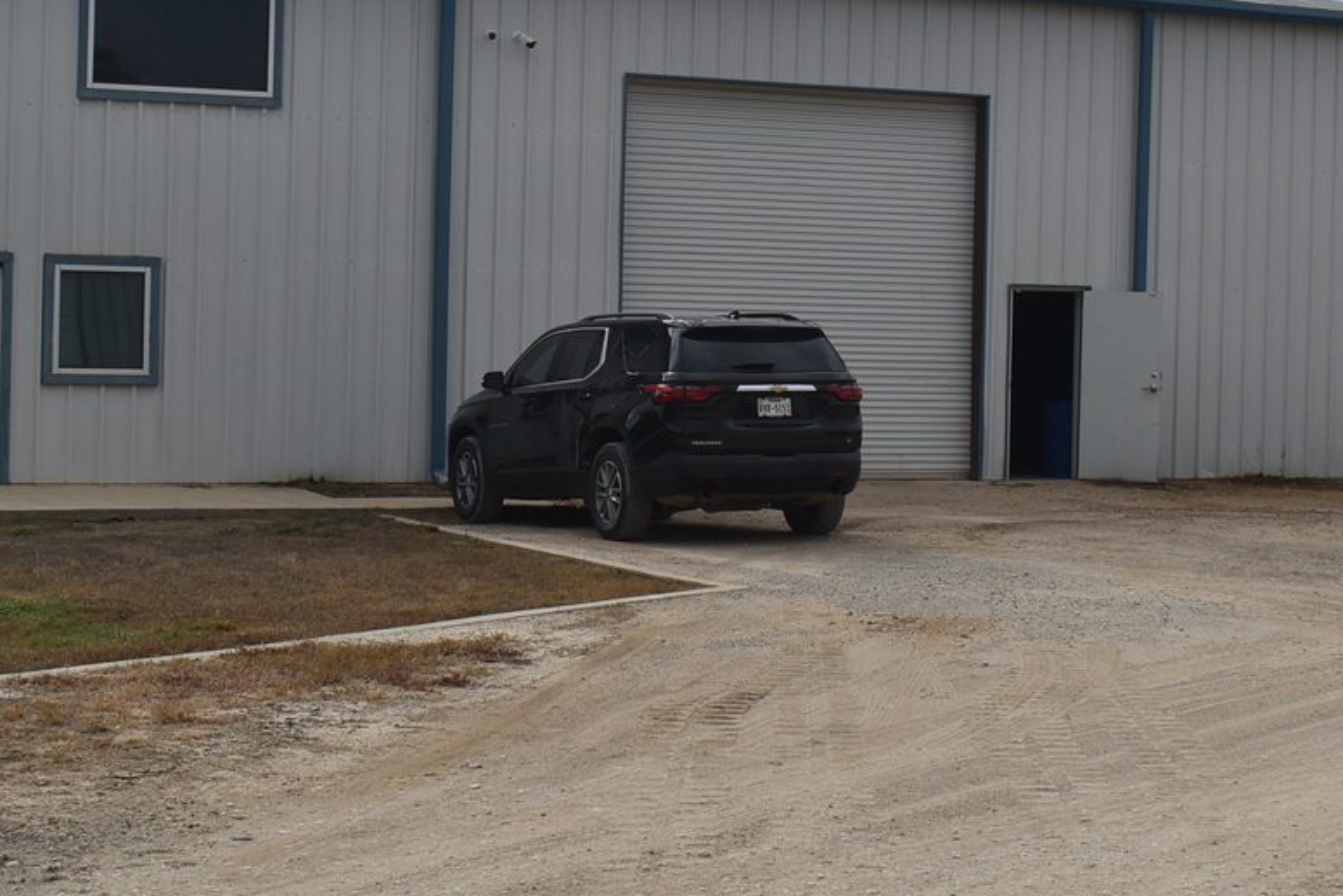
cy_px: 377
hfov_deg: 26.9
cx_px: 817
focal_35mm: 75
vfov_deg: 18.2
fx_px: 2799
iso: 100
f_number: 10
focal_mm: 24
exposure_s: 1/400
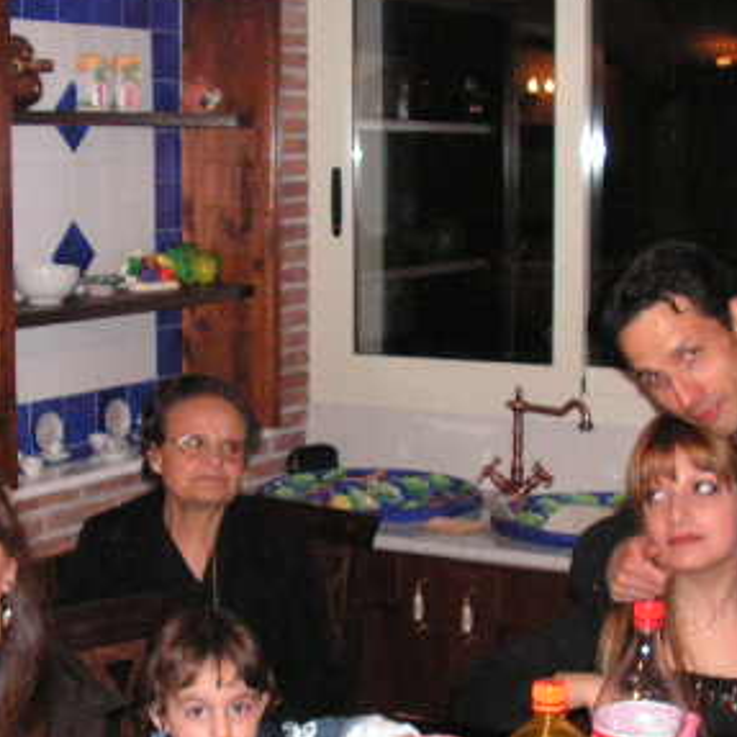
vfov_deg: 24.2
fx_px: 1710
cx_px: 306
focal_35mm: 71
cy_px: 496
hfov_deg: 24.3
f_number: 3.2
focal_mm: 6
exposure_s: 1/40
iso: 200
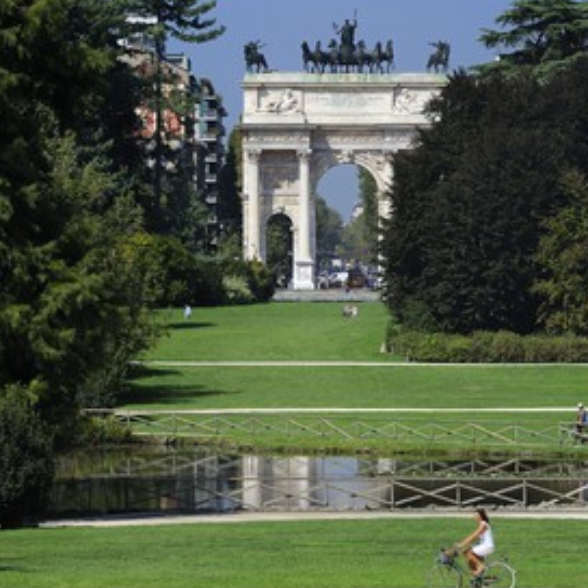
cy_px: 300
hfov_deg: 6.7
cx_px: 337
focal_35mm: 262
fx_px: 5035
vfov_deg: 6.7
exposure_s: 1/200
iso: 200
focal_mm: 200
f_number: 11
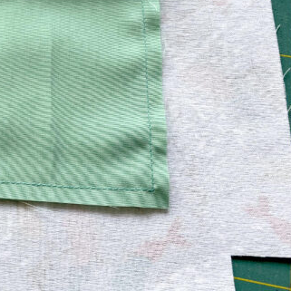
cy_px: 81
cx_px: -55
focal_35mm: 55
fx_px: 523
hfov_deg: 27.5
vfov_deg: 30.7
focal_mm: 4.2
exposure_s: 1/122
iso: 50
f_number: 1.8
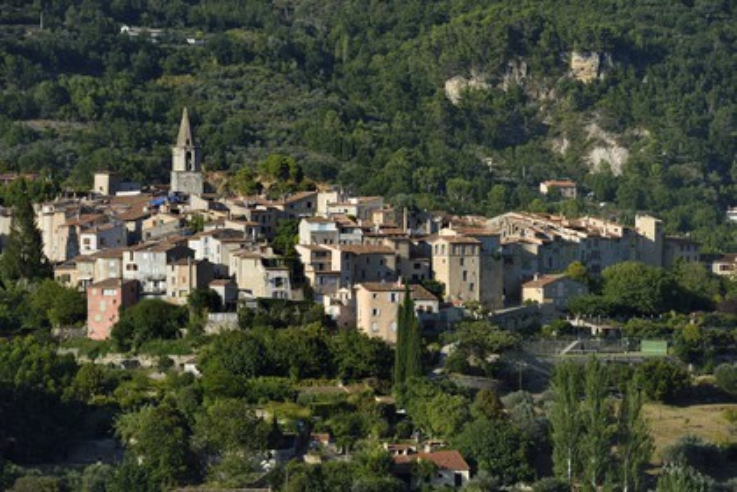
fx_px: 3889
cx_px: 368
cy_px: 246
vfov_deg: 7.2
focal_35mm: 190
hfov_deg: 10.8
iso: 200
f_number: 13
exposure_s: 1/200
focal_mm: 190
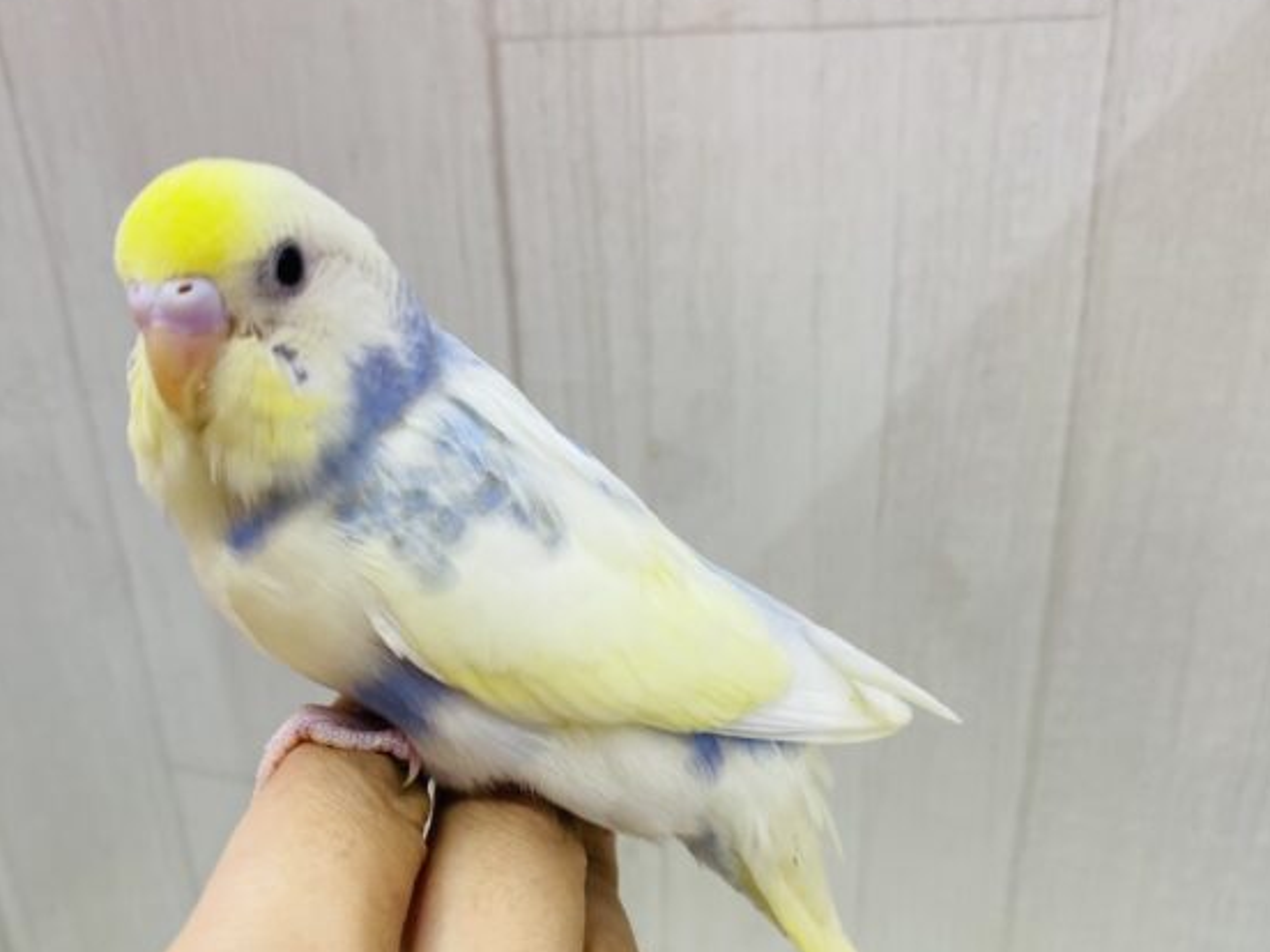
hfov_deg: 61.6
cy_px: 517
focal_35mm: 29
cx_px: 584
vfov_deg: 48.2
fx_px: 1064
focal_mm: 4.25
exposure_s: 1/100
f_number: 1.8
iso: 80
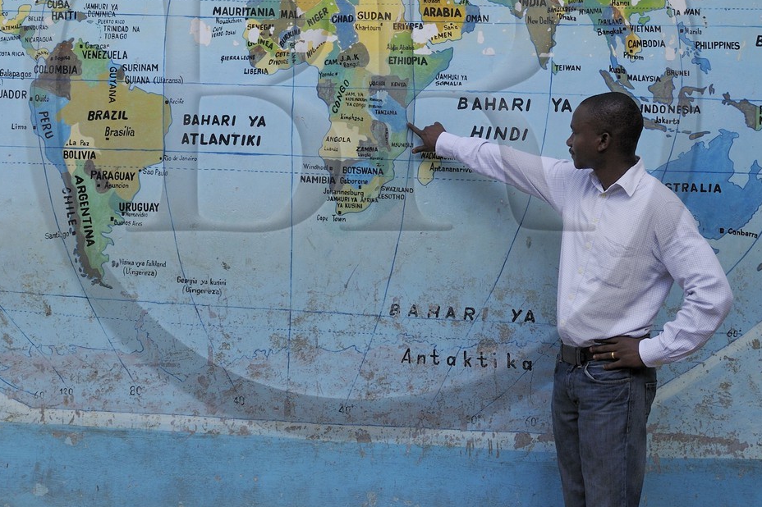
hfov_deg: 39.6
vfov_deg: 26.4
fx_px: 1058
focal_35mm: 50
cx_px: 358
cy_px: 98
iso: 400
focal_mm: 29
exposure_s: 1/160
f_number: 14
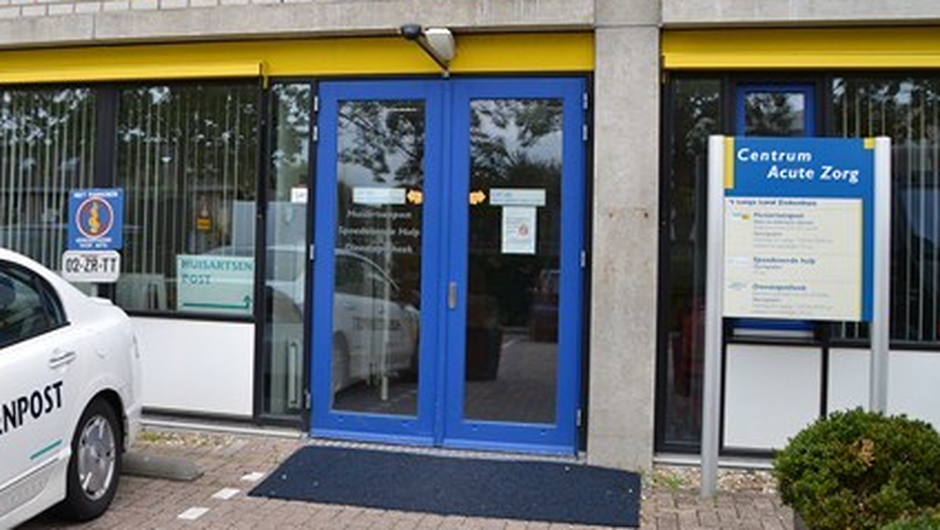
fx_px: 998
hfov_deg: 49.6
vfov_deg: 29.5
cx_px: 319
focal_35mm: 40
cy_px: 166
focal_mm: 18
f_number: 5.6
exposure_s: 1/125
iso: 100
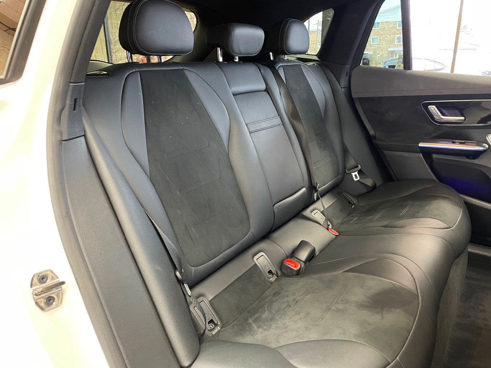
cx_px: 246
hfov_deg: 67.3
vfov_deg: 53.1
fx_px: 369
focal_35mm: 26
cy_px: 184
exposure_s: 1/40
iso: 500
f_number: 1.6
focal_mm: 4.2
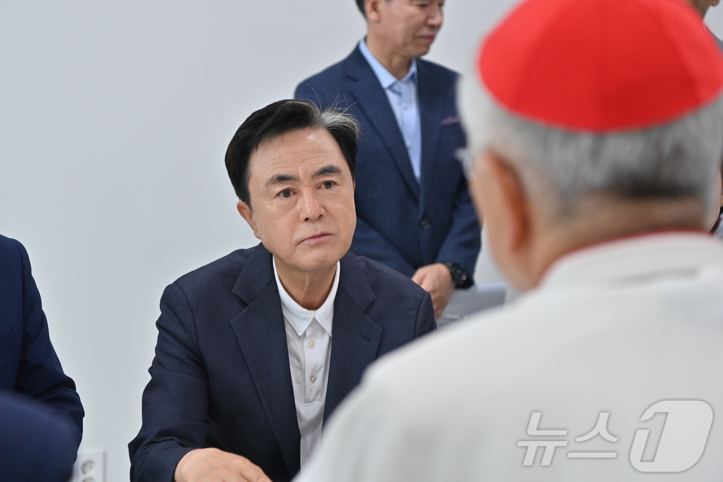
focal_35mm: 70
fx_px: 1406
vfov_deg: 19.5
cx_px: 362
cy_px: 241
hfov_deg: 28.8
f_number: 3.5
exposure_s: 1/250
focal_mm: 70
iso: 640
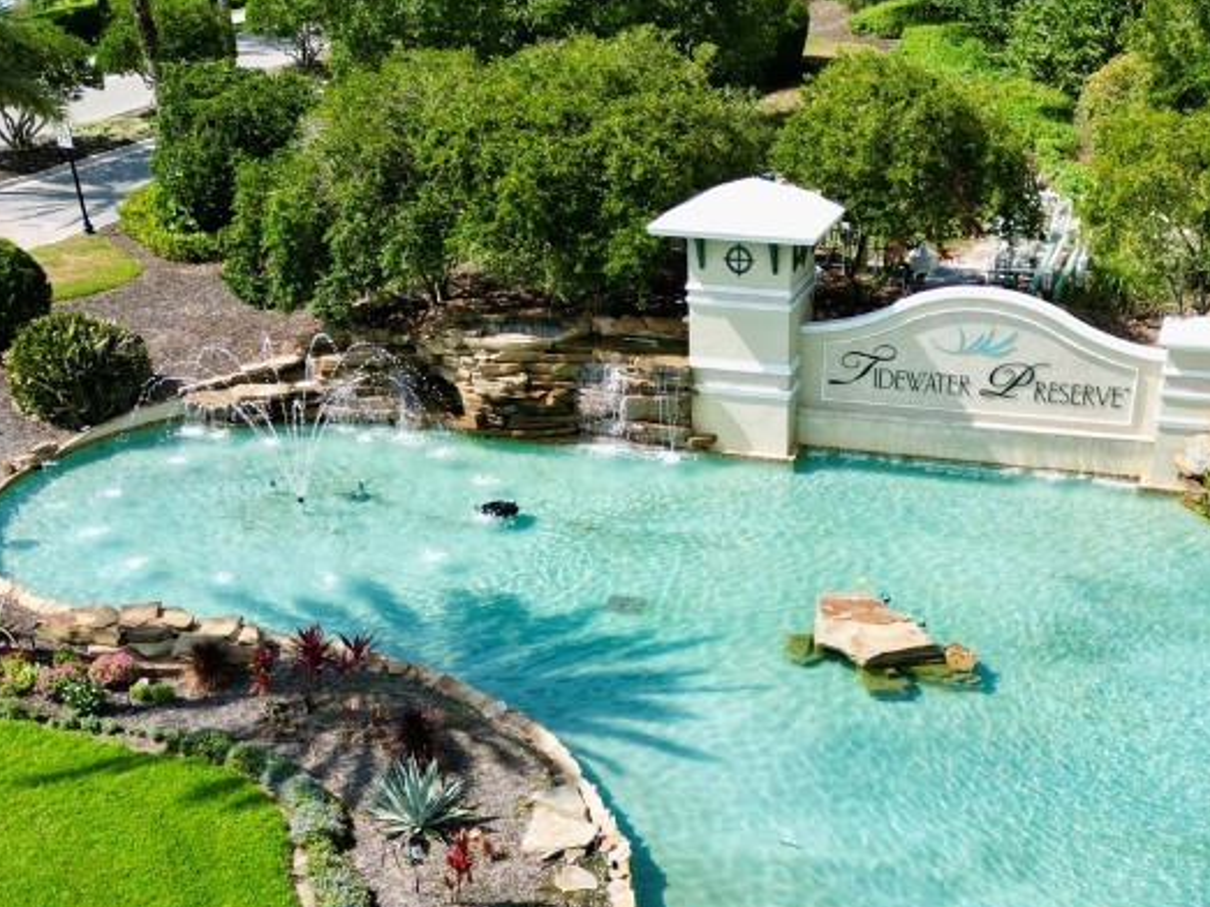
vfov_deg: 30.0
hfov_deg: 40.2
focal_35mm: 47
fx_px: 1643
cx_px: 740
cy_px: 757
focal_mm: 6.72
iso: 110
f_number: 1.7
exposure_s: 1/2000
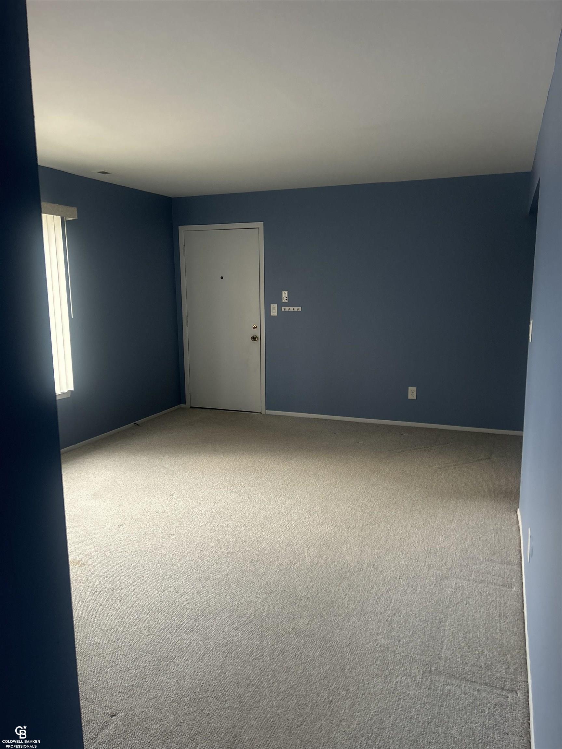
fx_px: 563
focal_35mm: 26
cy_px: 374
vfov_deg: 67.3
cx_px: 281
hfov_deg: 53.1
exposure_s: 1/60
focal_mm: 5.7
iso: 160
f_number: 1.5
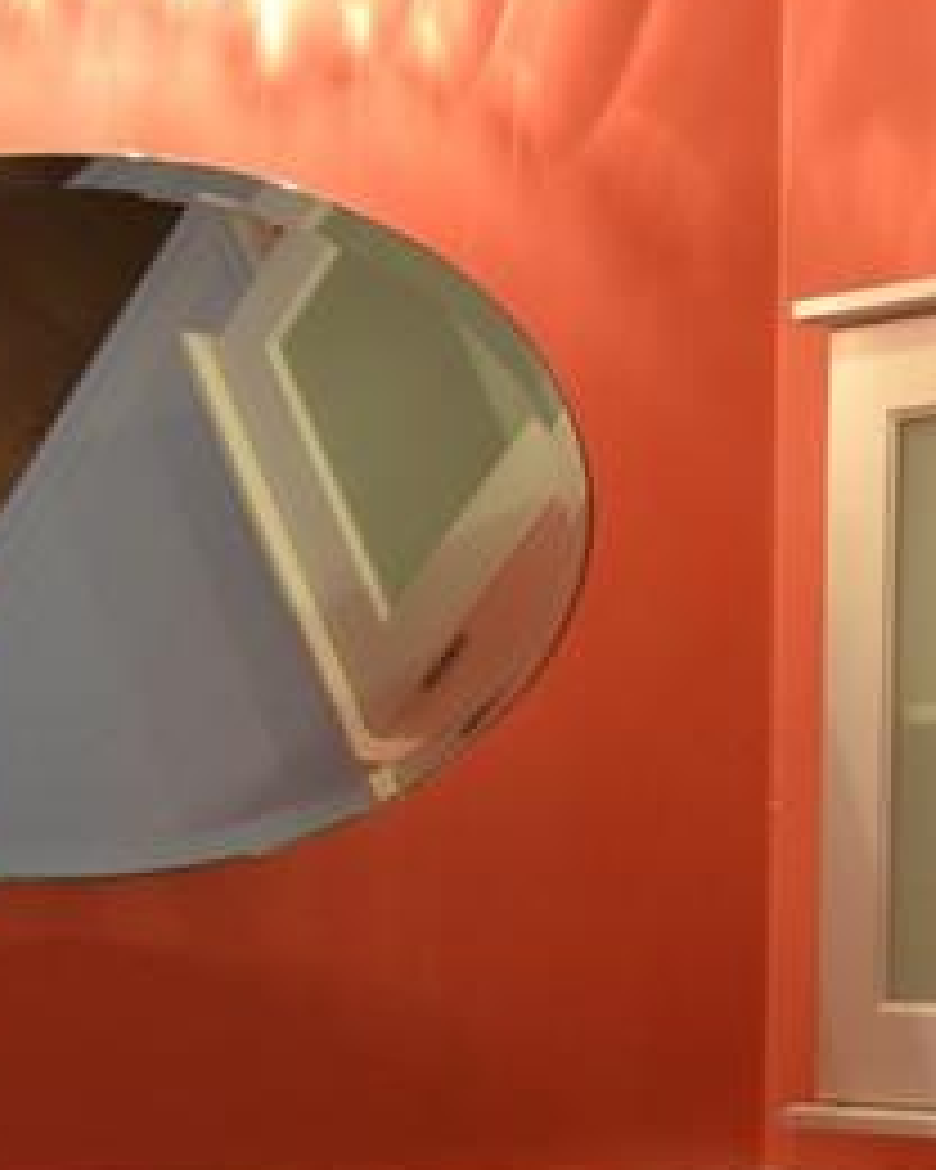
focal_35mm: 108
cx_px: 513
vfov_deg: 17.2
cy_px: 1305
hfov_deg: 14.3
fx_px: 3740
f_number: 4.2
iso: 400
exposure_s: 1/60
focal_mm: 26
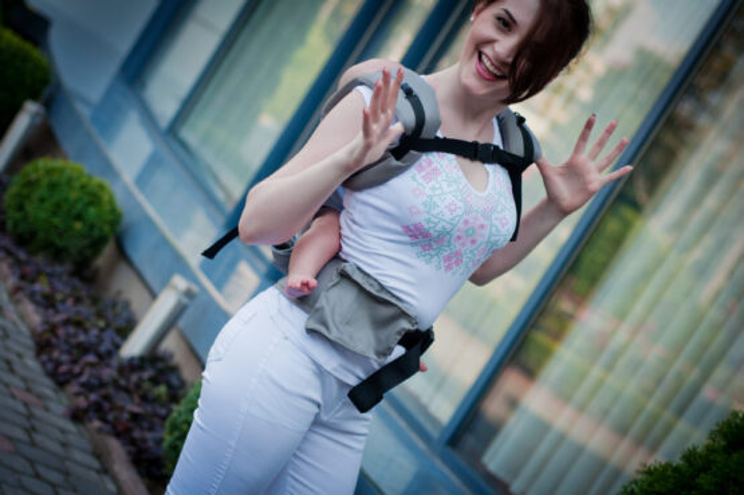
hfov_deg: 27.0
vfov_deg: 18.1
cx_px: 372
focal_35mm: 75
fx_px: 1549
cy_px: 248
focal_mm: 50
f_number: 2.5
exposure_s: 1/1250
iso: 200
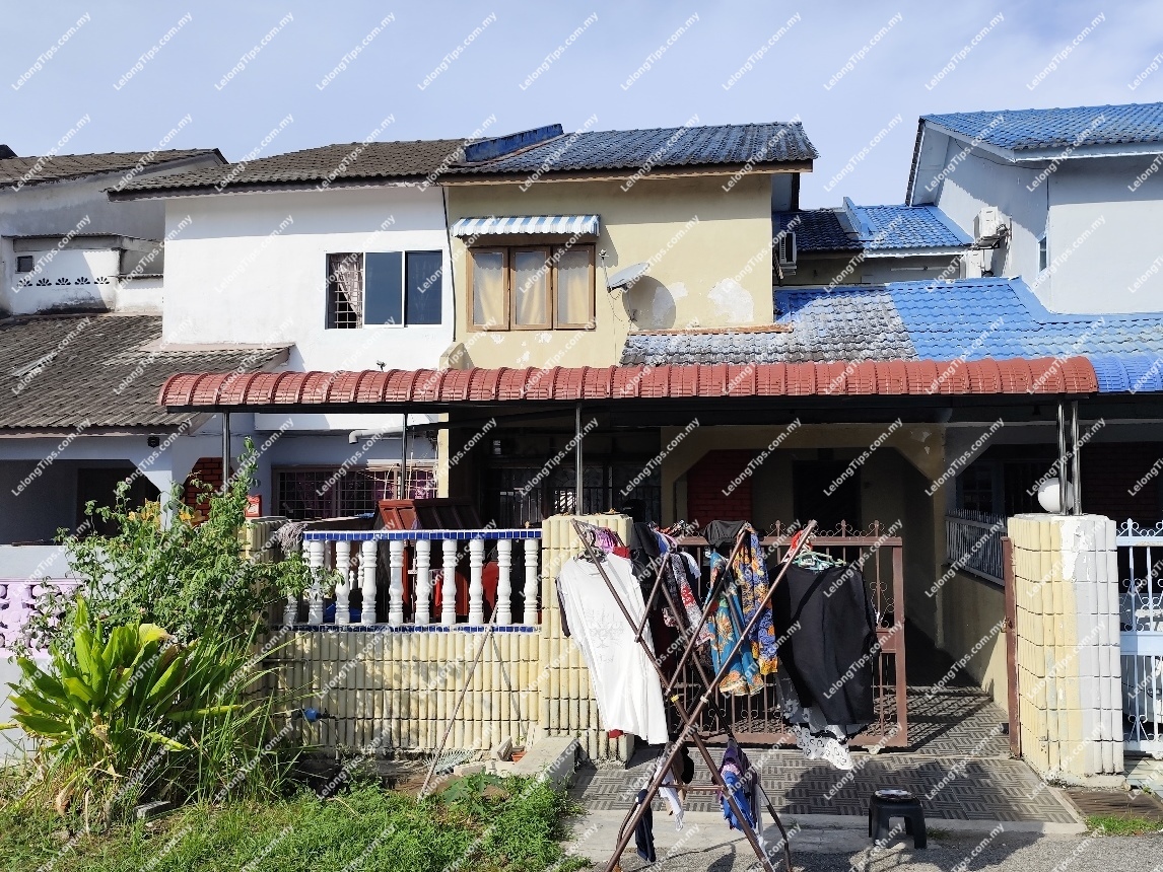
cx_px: 582
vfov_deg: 58.9
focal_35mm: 23
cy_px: 436
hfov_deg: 73.9
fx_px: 773
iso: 50
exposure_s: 1/1400
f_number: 1.65
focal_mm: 6.14
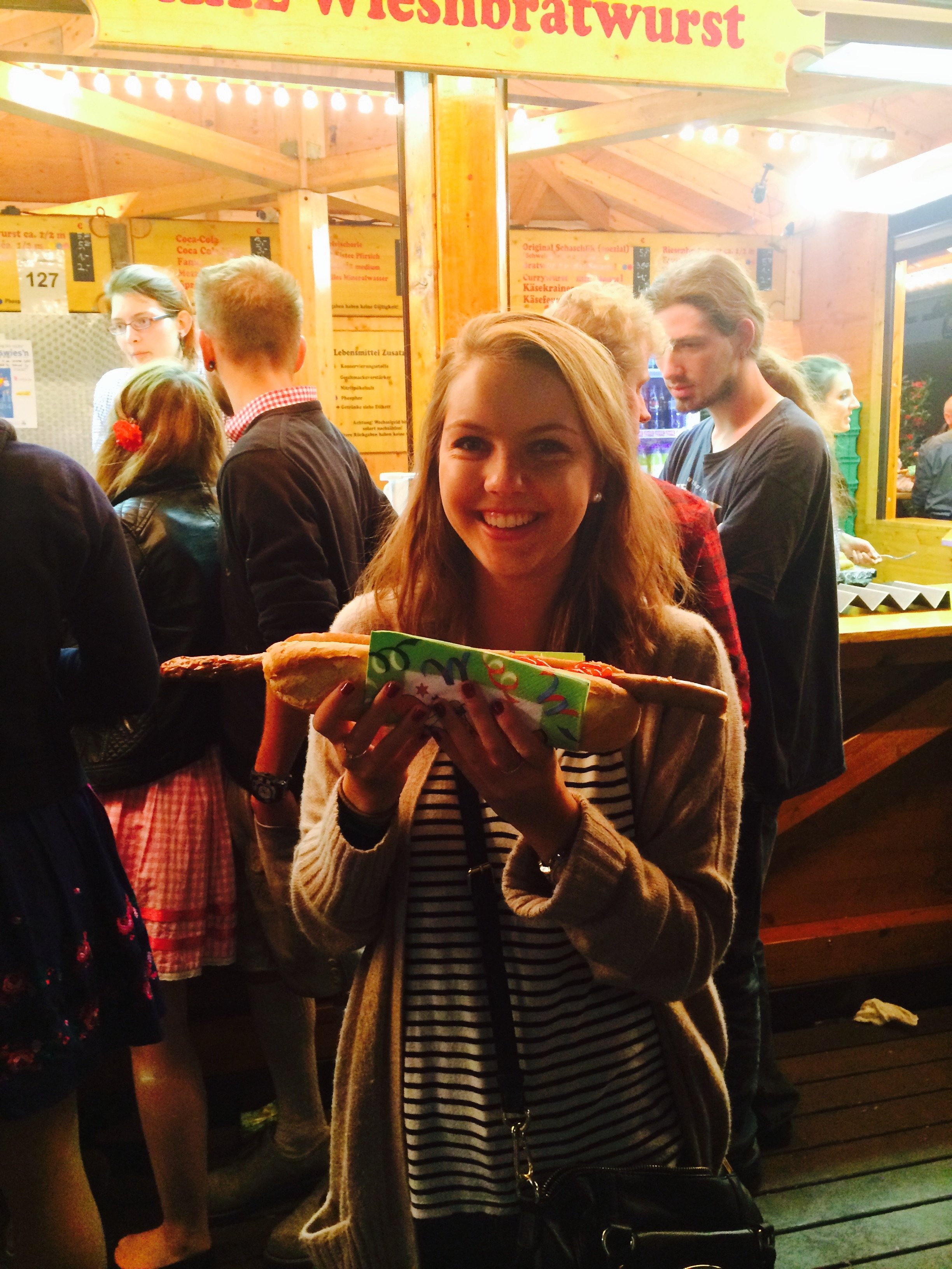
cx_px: 476
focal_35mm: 30
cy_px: 634
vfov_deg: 60.0
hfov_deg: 46.8
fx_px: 1100
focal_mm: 4.12
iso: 250
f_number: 2.2
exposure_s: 1/30
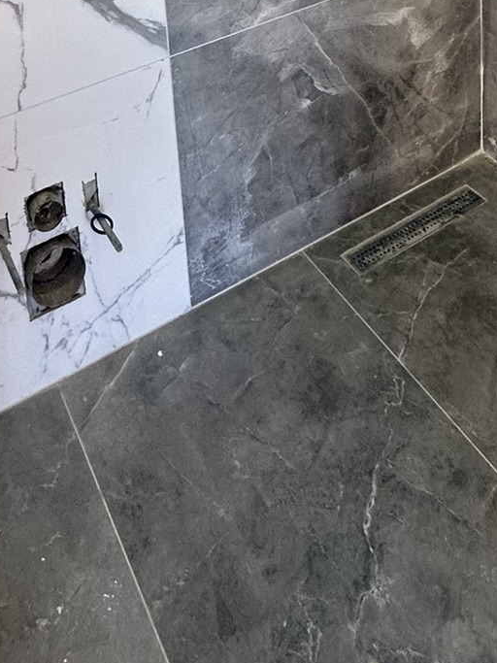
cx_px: 206
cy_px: -262
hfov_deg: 34.3
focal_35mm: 42
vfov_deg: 30.9
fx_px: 804
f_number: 2.2
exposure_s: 1/100
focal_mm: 2.22
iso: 125
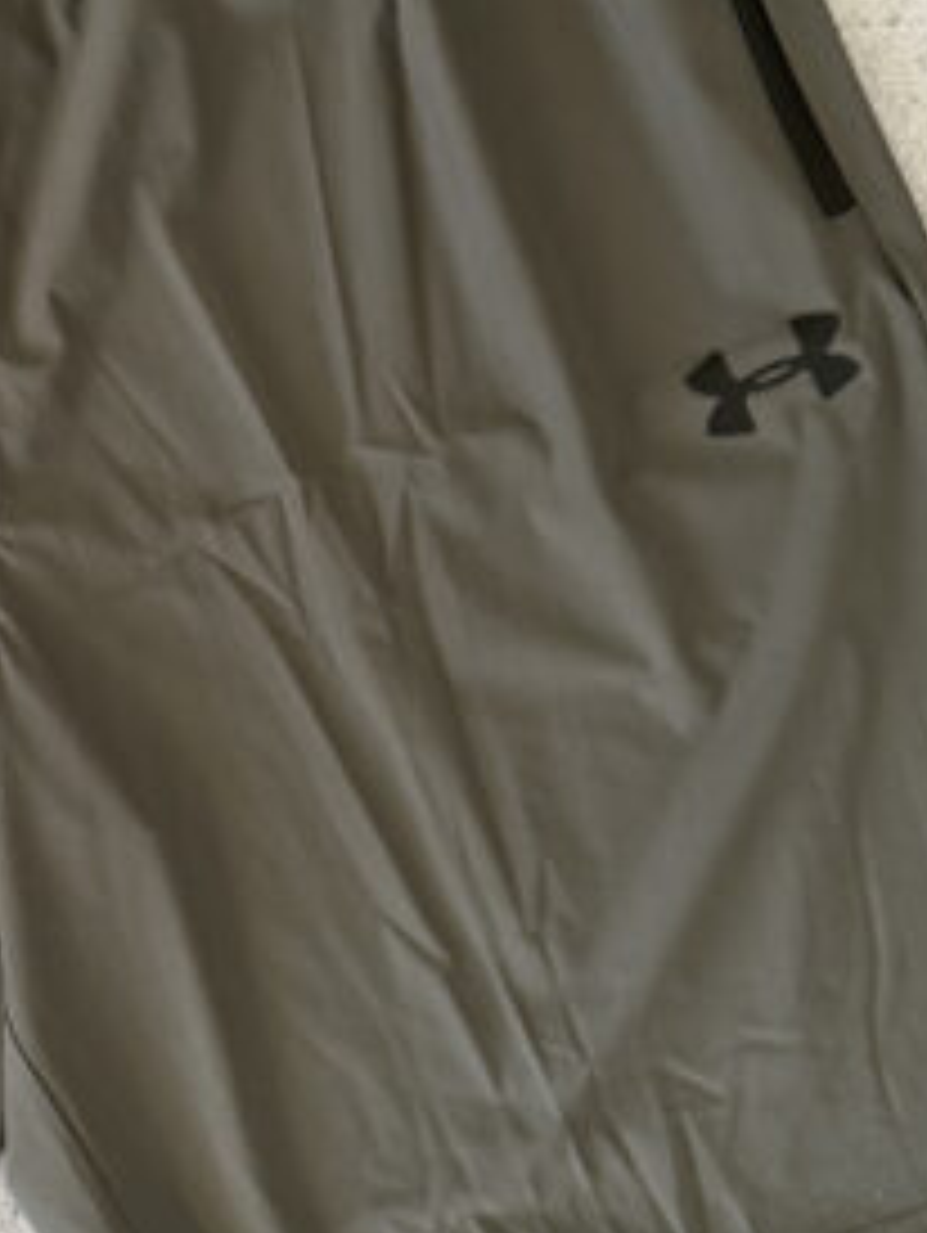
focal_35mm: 70
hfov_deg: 20.4
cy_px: 536
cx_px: 0
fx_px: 2496
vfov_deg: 27.7
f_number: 1.78
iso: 320
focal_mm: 6.76
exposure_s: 1/60
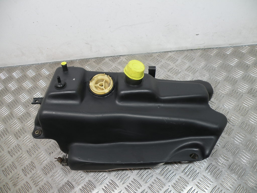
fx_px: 200
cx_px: 128
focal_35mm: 27
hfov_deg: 65.3
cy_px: 96
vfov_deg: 51.4
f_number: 2.8
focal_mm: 4.7
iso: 64
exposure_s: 1/73
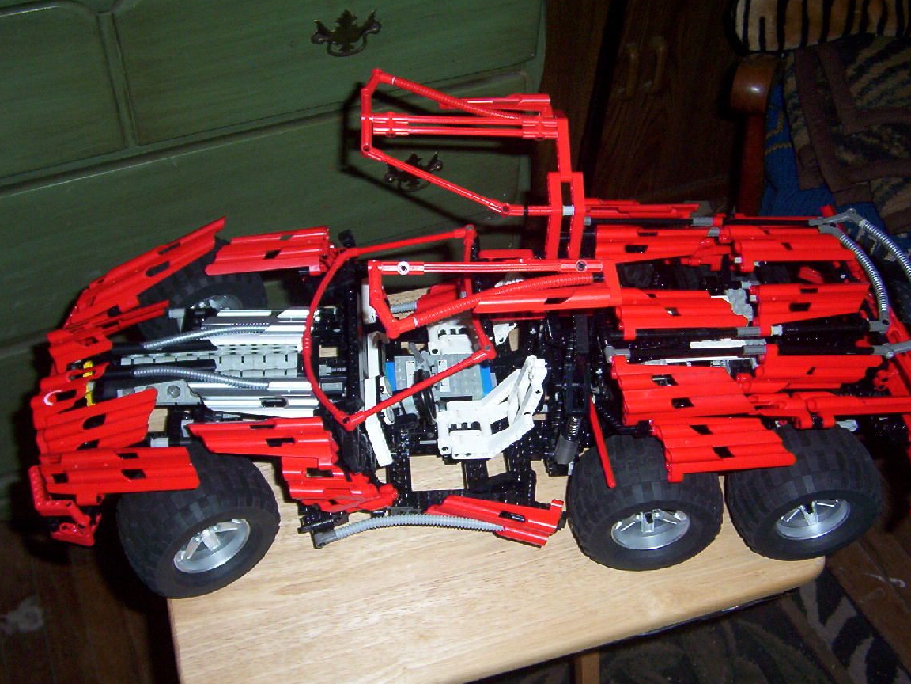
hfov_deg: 50.1
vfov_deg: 38.7
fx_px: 974
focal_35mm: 37
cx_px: 458
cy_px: 344
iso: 140
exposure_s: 1/30
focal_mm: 5.54
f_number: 2.76
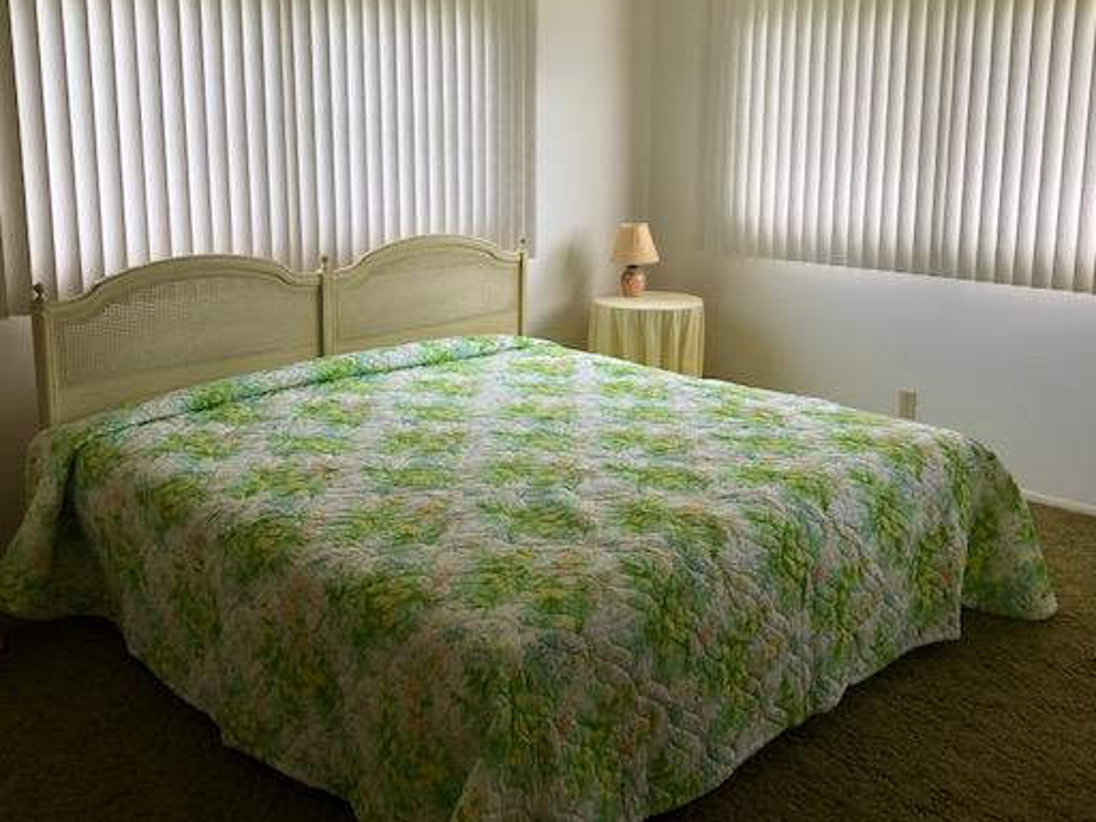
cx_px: 565
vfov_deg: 40.5
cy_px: 319
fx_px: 1108
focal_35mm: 35
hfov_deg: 52.6
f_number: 1.8
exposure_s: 1/120
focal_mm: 3.99
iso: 64
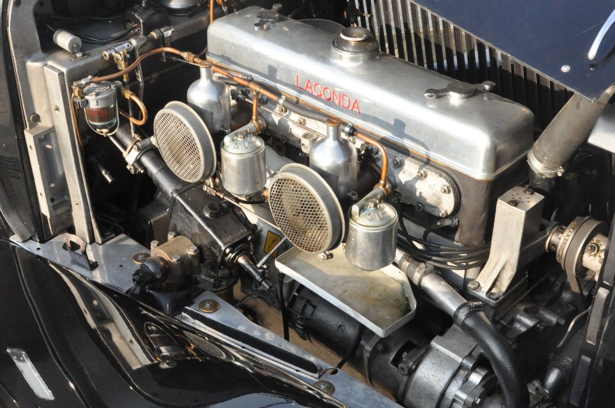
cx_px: 293
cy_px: 192
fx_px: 836
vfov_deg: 27.5
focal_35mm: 49
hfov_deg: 40.4
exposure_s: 1/500
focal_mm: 22
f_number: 11
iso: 1600
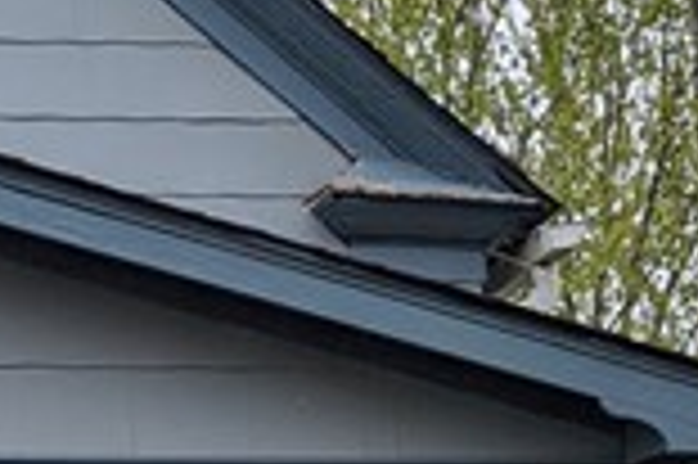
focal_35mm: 165
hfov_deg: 11.7
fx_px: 3196
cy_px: 568
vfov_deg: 8.2
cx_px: -480
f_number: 1.85
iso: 47
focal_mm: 6.81
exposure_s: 1/976
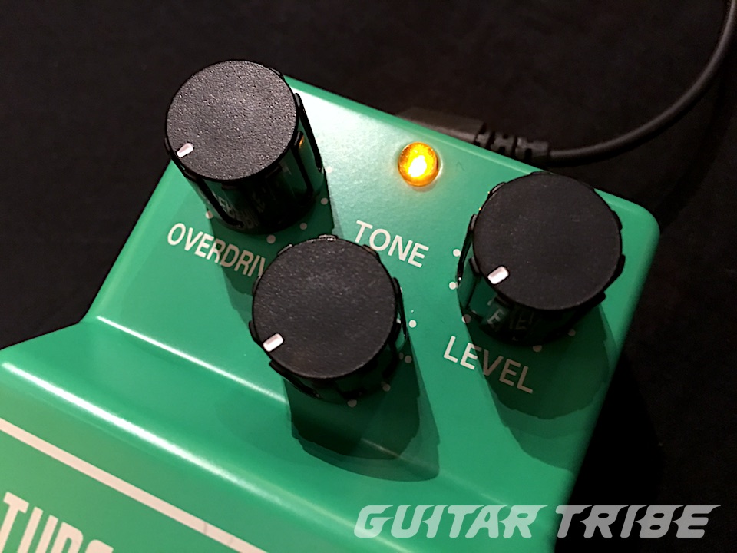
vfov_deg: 48.2
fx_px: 617
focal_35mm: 29
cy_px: 276
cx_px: 368
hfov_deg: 61.7
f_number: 2.2
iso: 80
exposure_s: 1/4
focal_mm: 4.15
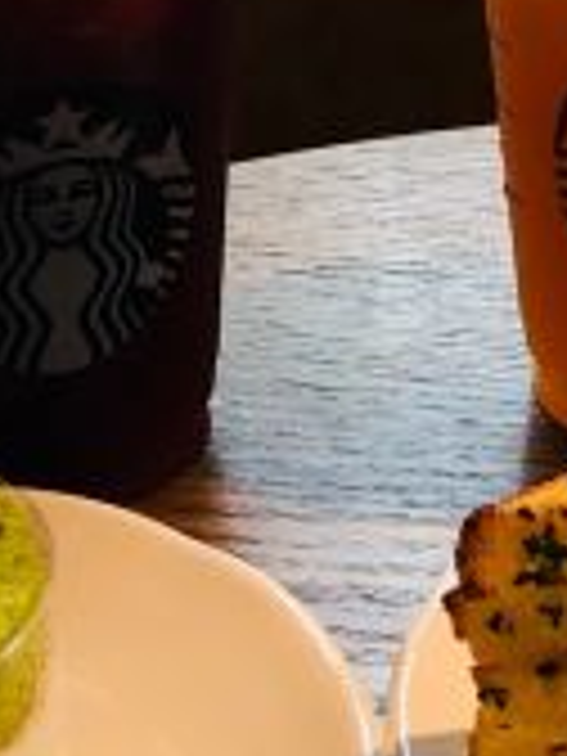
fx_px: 2643
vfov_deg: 16.0
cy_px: 34
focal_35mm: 121
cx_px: 688
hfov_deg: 12.0
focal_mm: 3.99
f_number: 1.8
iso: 50
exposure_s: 1/17
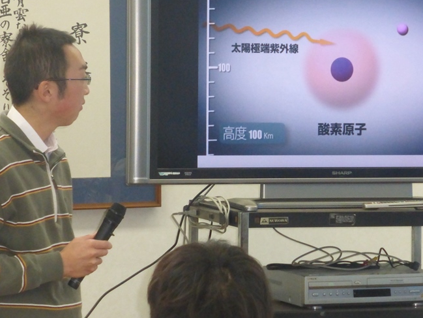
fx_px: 1870
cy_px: 129
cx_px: 232
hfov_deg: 12.9
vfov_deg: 9.7
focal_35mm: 153
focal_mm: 16.1
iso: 640
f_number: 5.2
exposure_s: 1/60
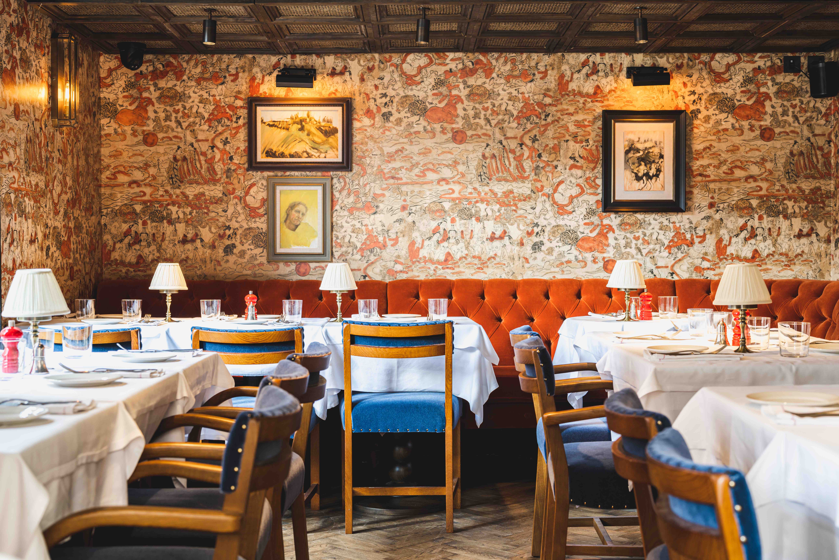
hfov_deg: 39.6
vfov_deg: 27.0
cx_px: 420
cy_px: 280
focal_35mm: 50
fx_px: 1165
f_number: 5.6
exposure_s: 1/5
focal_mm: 50
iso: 100
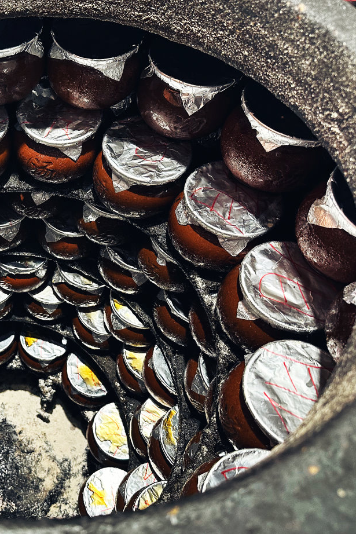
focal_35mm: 36
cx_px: 22
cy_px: 259
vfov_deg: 53.1
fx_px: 534
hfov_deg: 34.4
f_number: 1.78
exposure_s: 1/60
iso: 250
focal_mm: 6.86
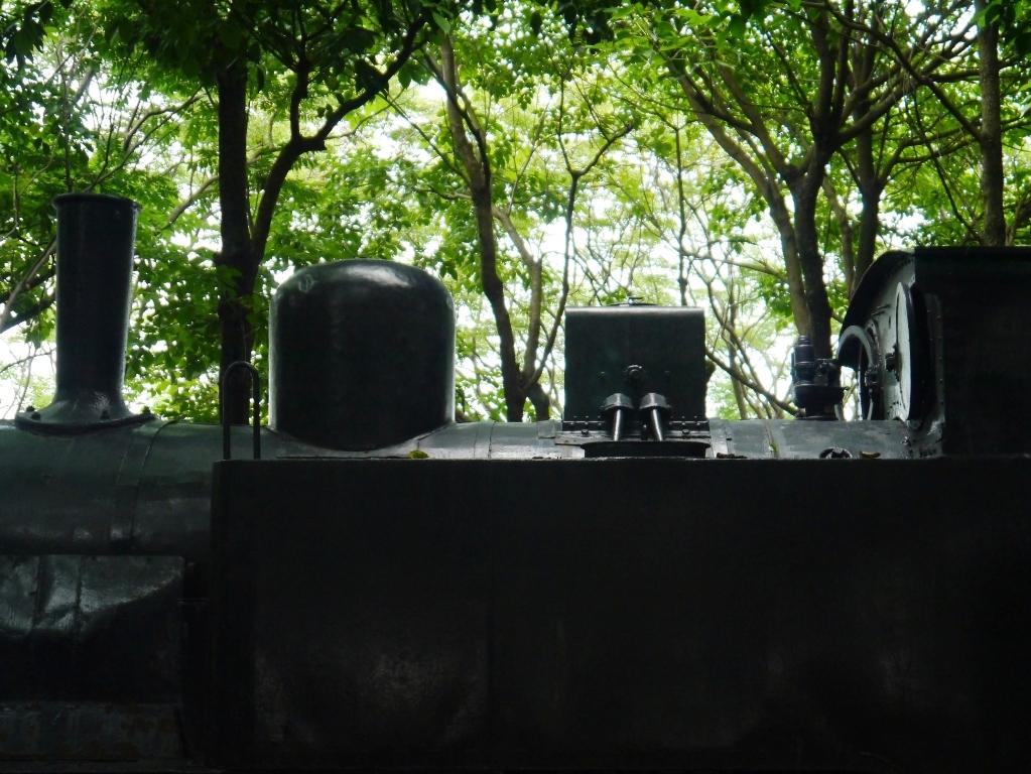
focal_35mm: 52
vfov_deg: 28.0
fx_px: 1549
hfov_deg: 36.8
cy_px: 387
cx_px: 516
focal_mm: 26
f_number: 4.7
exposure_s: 1/60
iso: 800
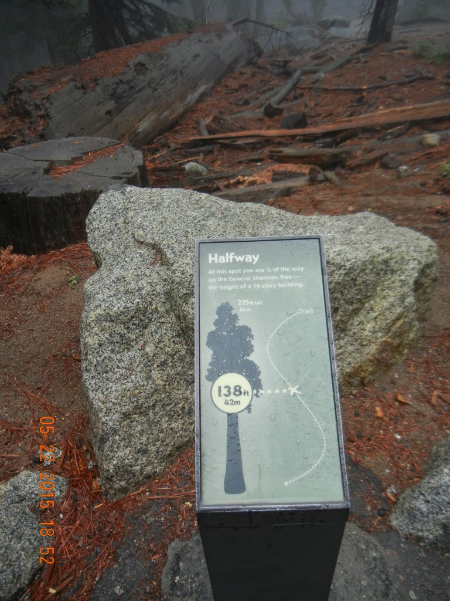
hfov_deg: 46.8
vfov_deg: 60.0
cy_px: 300
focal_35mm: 30
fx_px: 520
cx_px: 225
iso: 160
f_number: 3.5
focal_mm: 5.4
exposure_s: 1/84.3
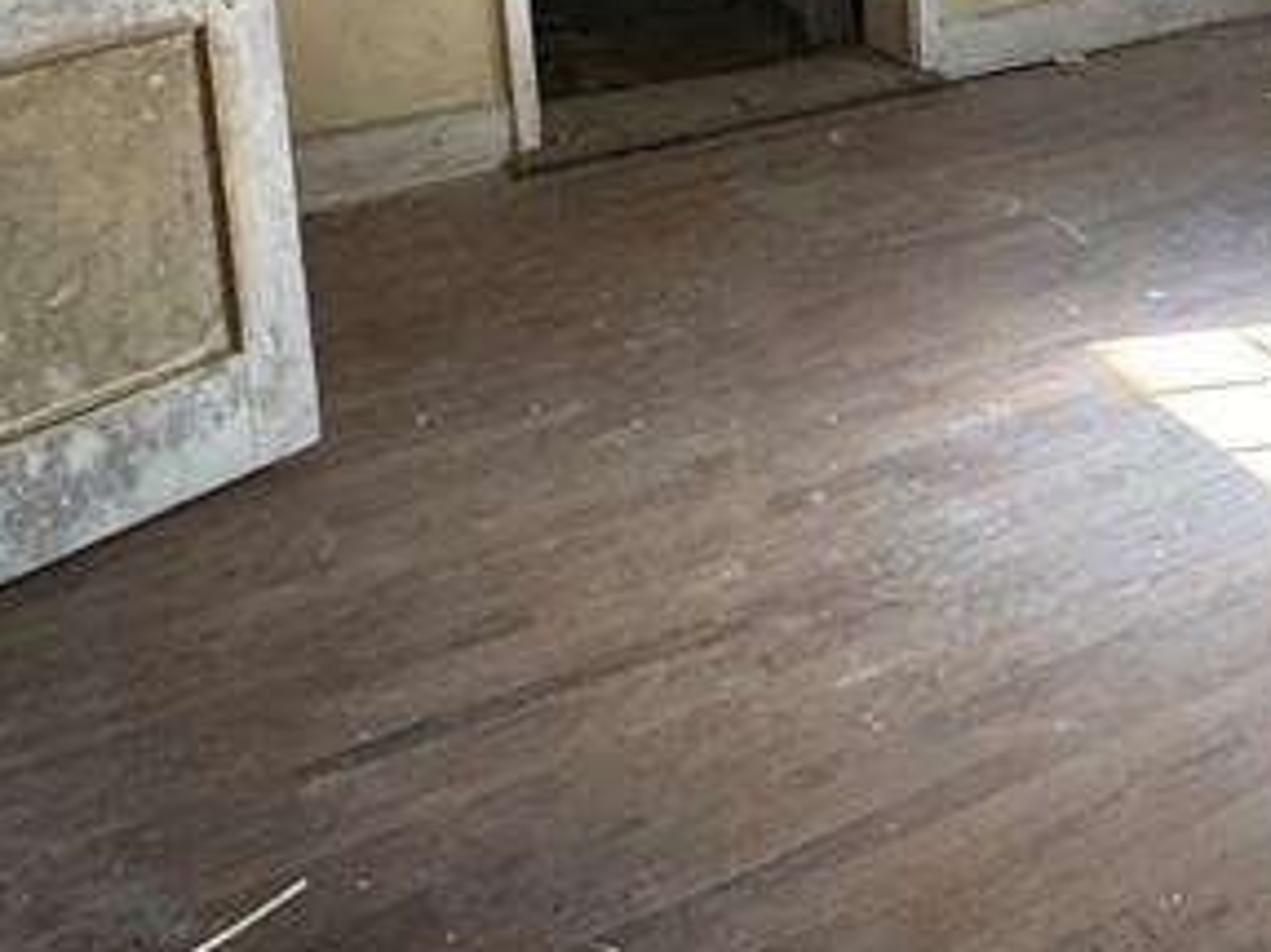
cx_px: 1191
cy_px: -133
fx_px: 1835
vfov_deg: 26.5
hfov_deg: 35.5
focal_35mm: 50
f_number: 2.2
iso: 250
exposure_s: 1/99
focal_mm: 2.22
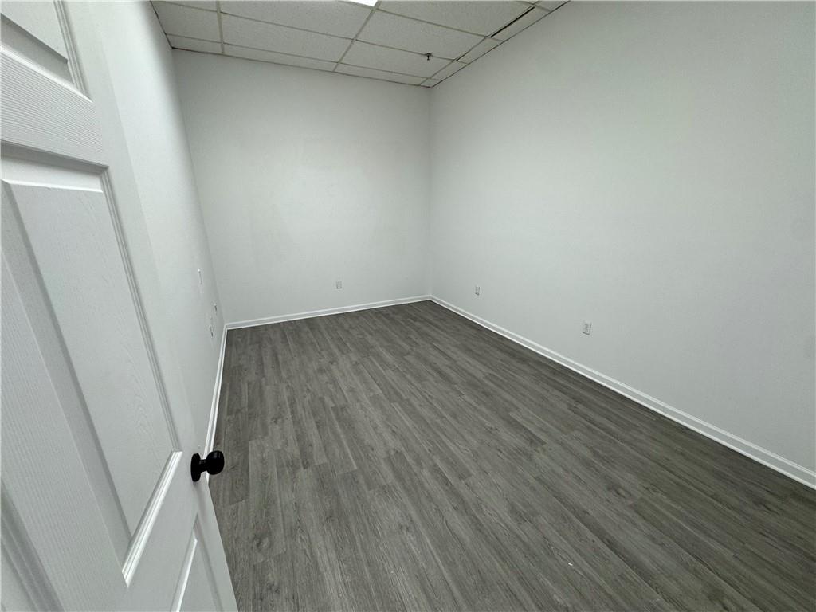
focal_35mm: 14
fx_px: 330
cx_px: 408
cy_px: 306
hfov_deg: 102.1
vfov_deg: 85.7
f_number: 2.2
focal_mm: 2.22
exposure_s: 1/120
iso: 100
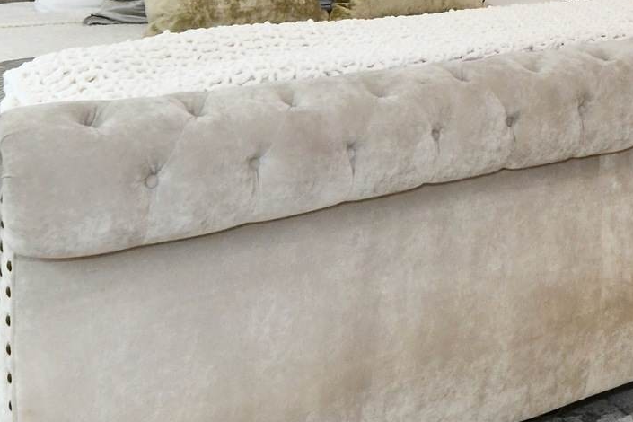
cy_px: -138
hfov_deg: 30.8
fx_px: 1072
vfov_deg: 20.2
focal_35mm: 61
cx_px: 615
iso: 800
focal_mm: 14
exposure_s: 1/100
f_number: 7.1
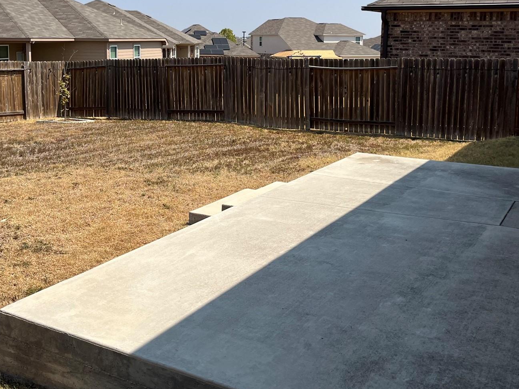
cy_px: 105
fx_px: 615
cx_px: 224
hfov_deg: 45.7
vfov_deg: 34.5
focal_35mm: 41
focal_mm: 5.1
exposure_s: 1/4854
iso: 50
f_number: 1.6
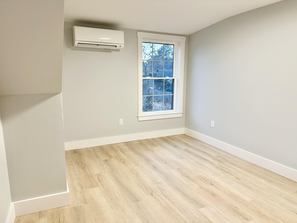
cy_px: 112
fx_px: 206
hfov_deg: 71.6
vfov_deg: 56.8
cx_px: 148
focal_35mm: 24
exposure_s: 1/60
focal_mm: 6.86
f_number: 1.78
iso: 160
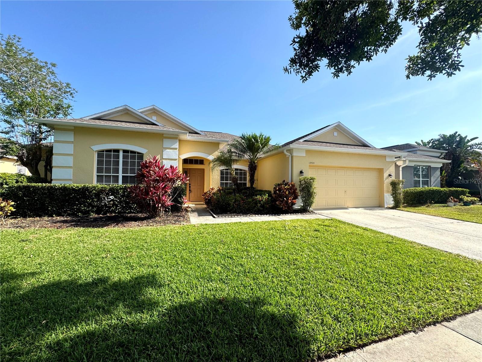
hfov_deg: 102.1
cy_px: 181
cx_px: 241
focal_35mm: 14
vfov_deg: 85.7
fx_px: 195
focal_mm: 2.22
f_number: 2.2
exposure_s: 1/1198
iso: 50
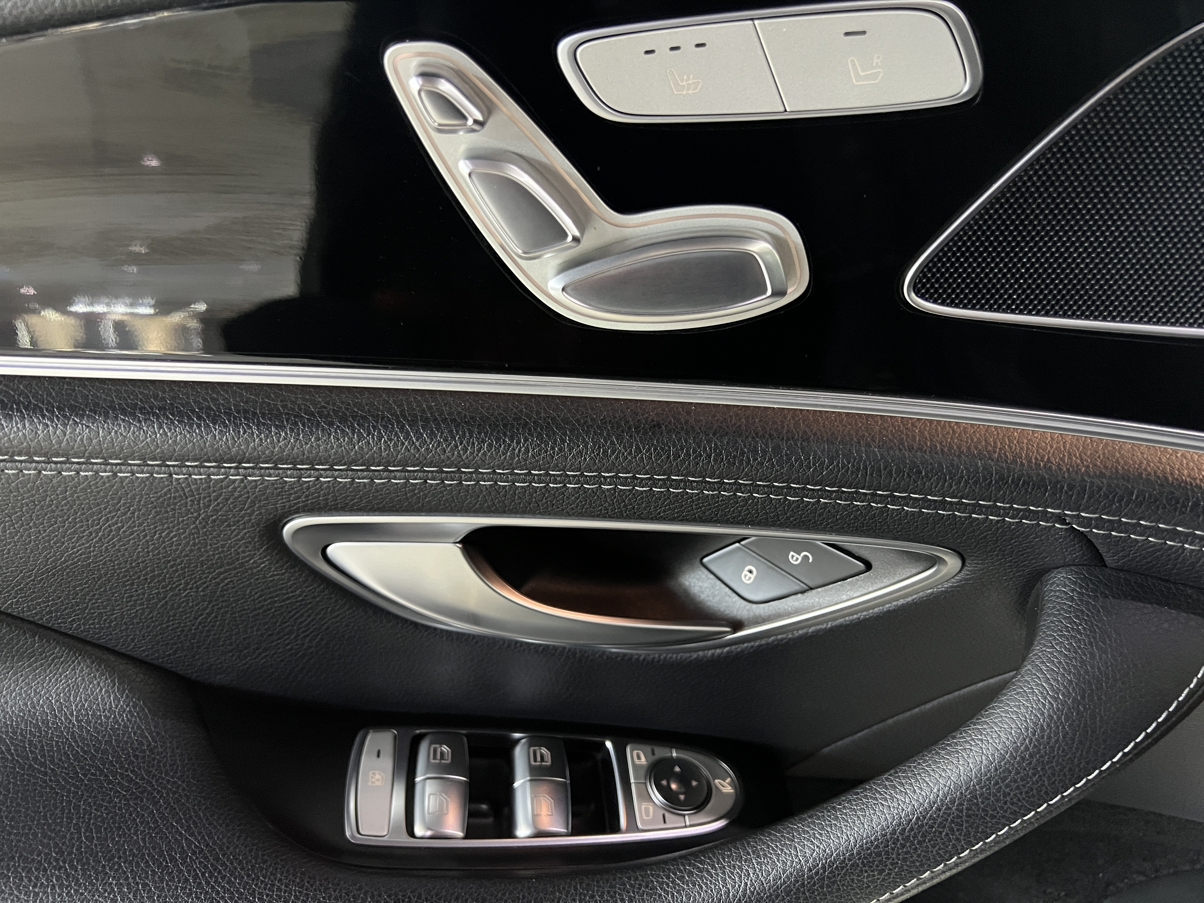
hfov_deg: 67.3
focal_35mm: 26
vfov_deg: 53.1
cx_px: 602
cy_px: 452
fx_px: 904
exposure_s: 1/31
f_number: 1.5
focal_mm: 5.7
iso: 500
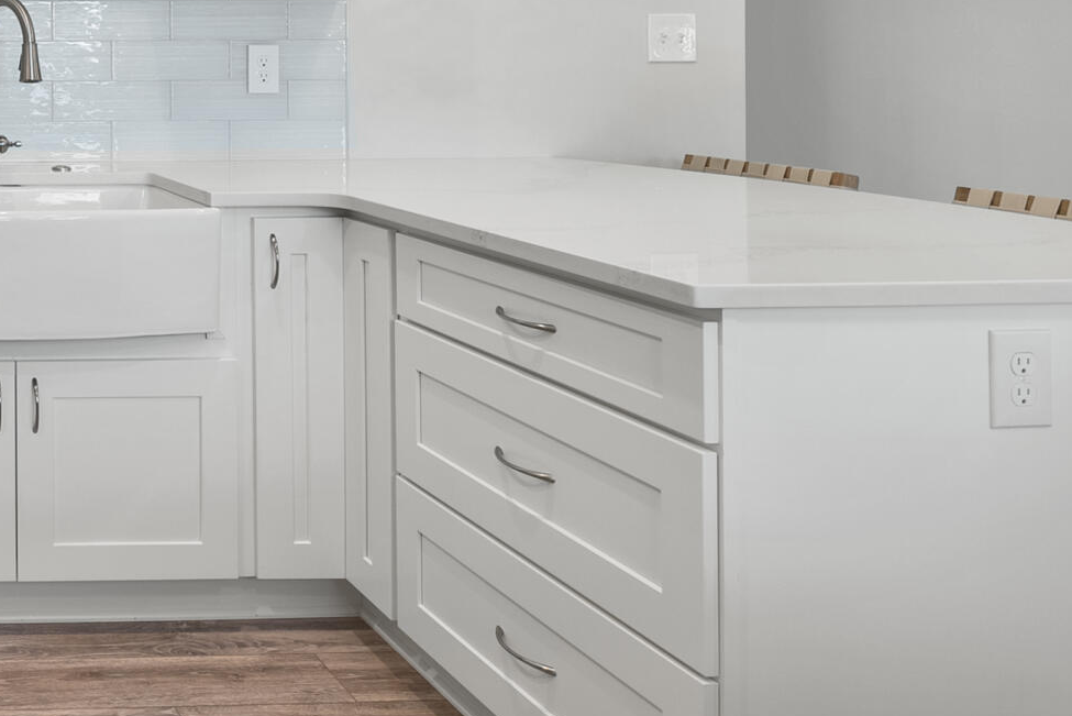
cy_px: 38
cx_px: -177
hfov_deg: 37.9
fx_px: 1192
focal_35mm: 40
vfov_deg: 31.5
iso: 250
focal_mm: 13
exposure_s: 1/4
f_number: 7.1
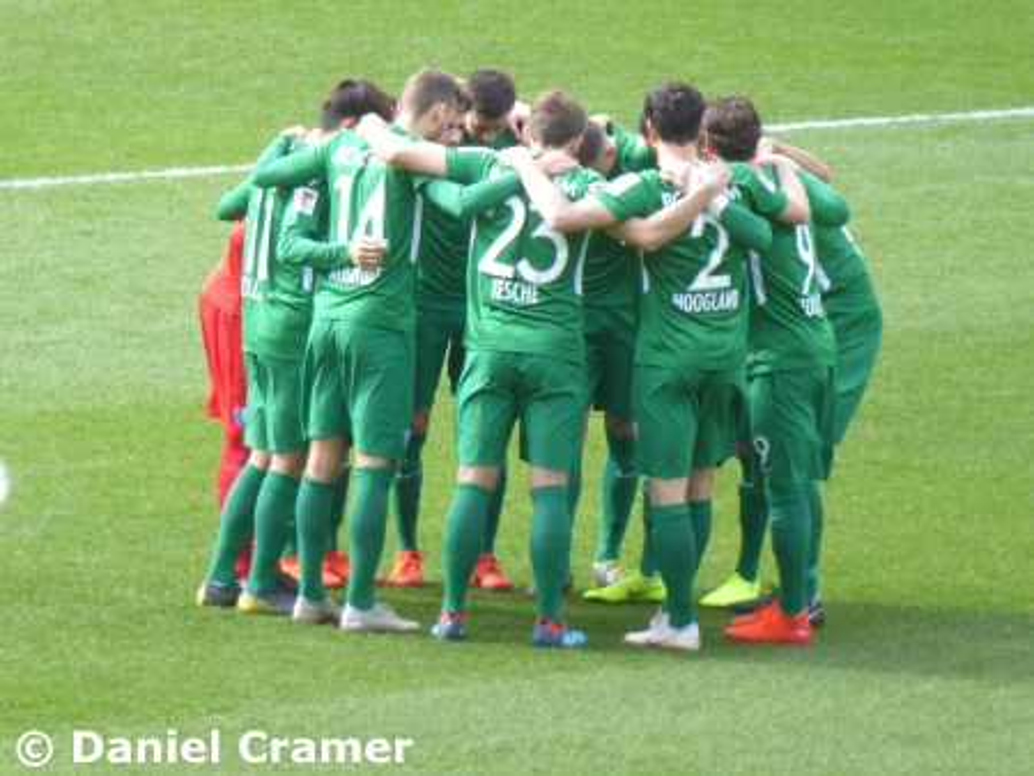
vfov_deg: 2.1
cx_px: 517
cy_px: 388
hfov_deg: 2.8
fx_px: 21518
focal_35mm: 720
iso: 250
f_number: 6.4
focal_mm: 129
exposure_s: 1/125
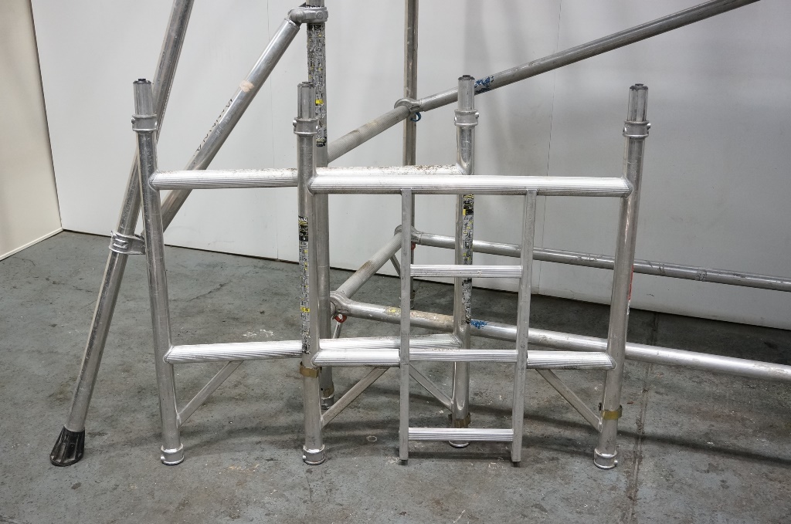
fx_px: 855
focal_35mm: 39
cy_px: 262
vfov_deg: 34.1
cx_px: 396
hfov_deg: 49.6
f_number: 4.5
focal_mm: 26
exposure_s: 1/60
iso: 1250
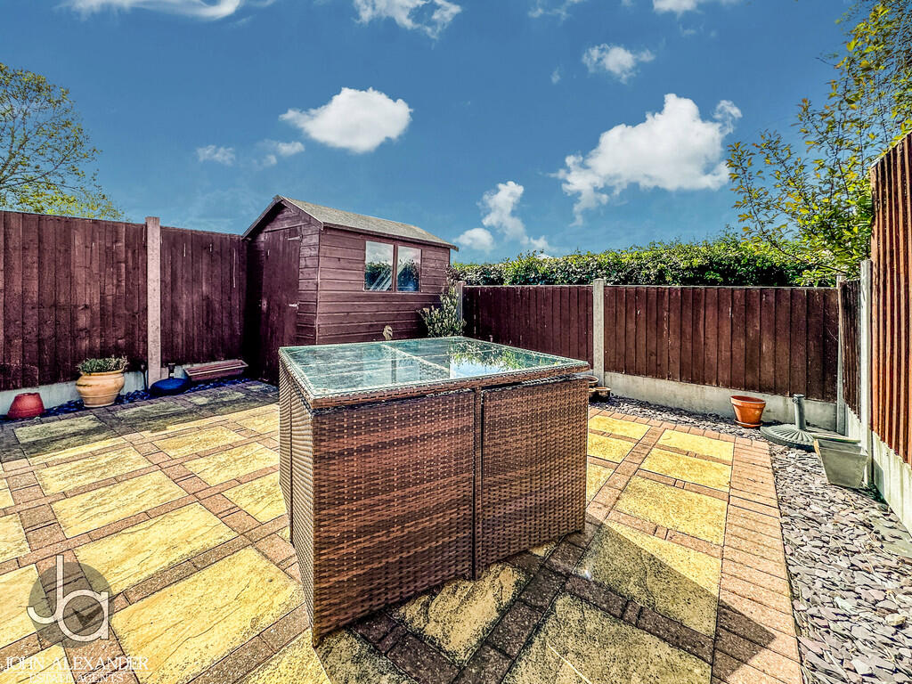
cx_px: 456
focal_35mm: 14
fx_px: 369
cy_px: 342
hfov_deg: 102.1
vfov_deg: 85.7
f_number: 2.2
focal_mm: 2.22
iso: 50
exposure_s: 1/2300
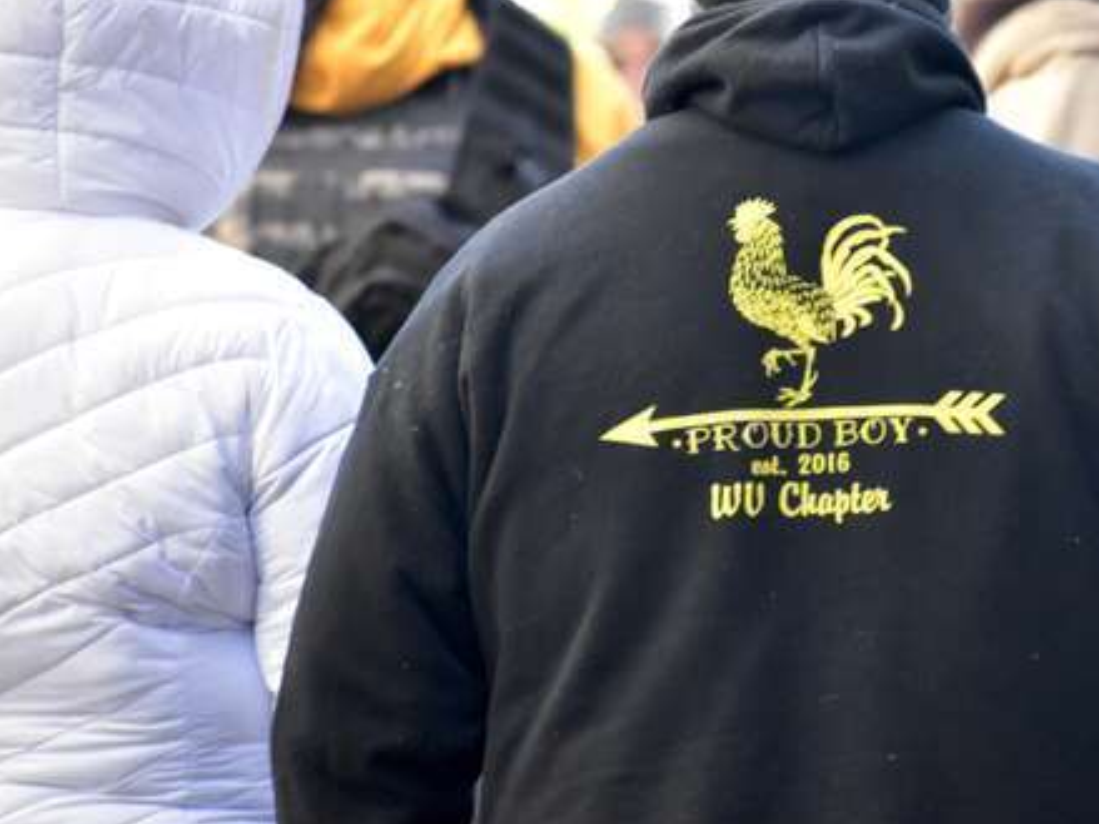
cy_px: 197
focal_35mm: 605
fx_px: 19202
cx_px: 739
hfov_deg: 3.3
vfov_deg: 2.5
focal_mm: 230
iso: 2200
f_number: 5.6
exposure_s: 1/400
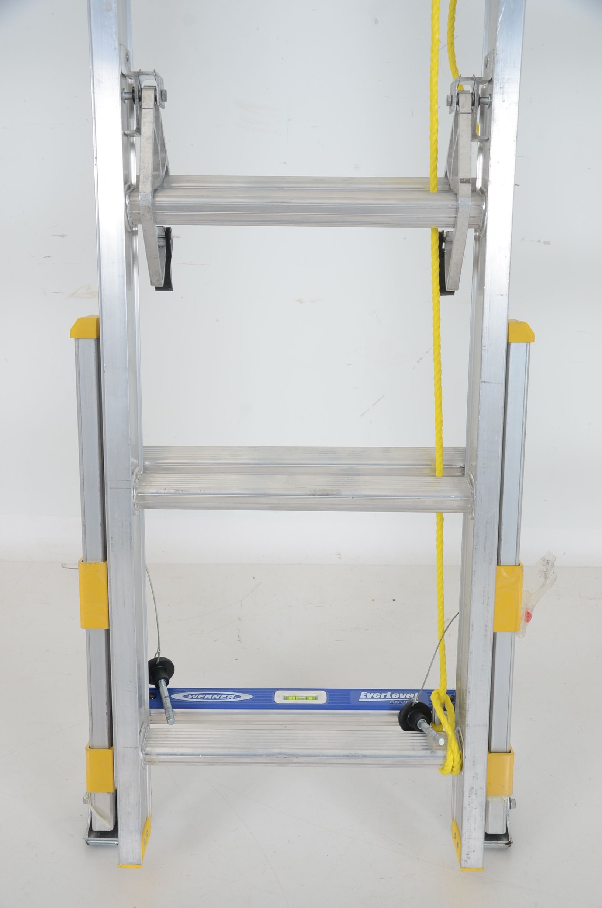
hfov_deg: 34.1
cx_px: 301
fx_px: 983
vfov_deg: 49.6
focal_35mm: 39
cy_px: 454
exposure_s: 1/60
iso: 160
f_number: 7.1
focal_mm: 26
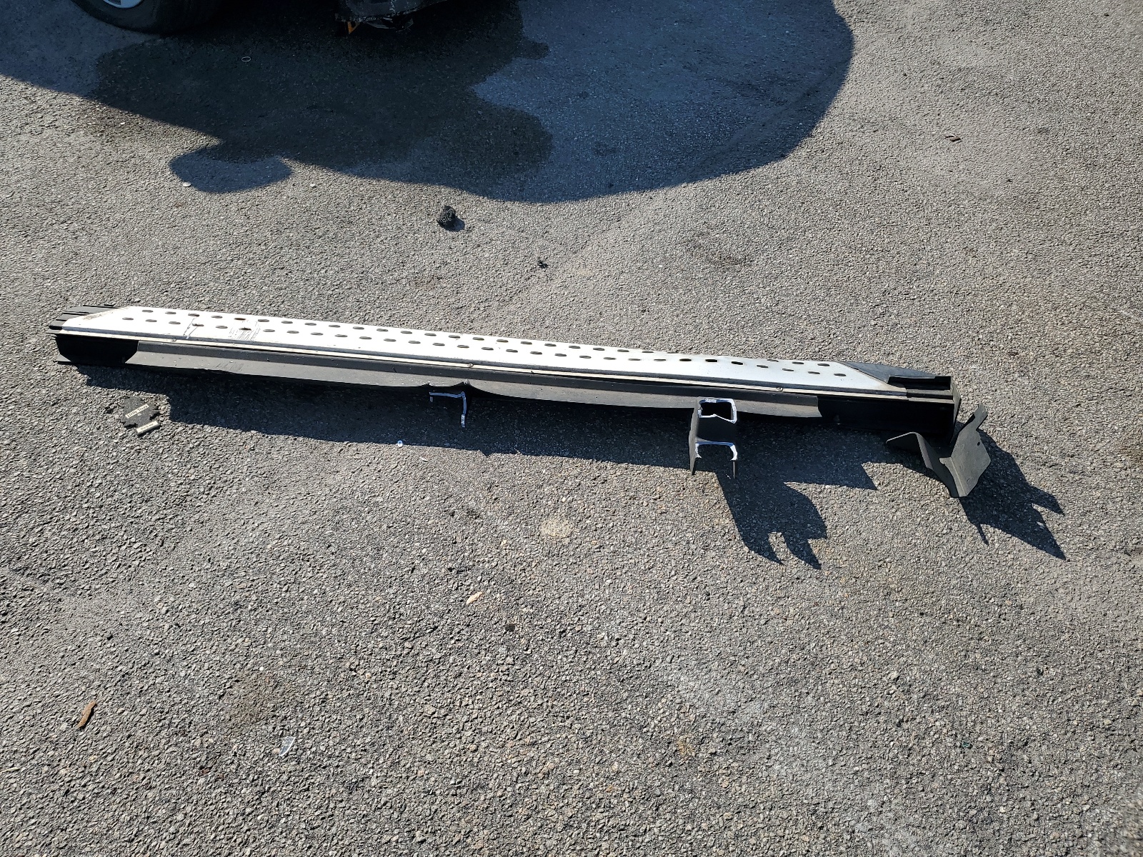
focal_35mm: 26
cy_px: 428
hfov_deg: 67.3
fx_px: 859
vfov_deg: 53.1
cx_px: 572
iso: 50
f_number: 1.5
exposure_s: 1/2500
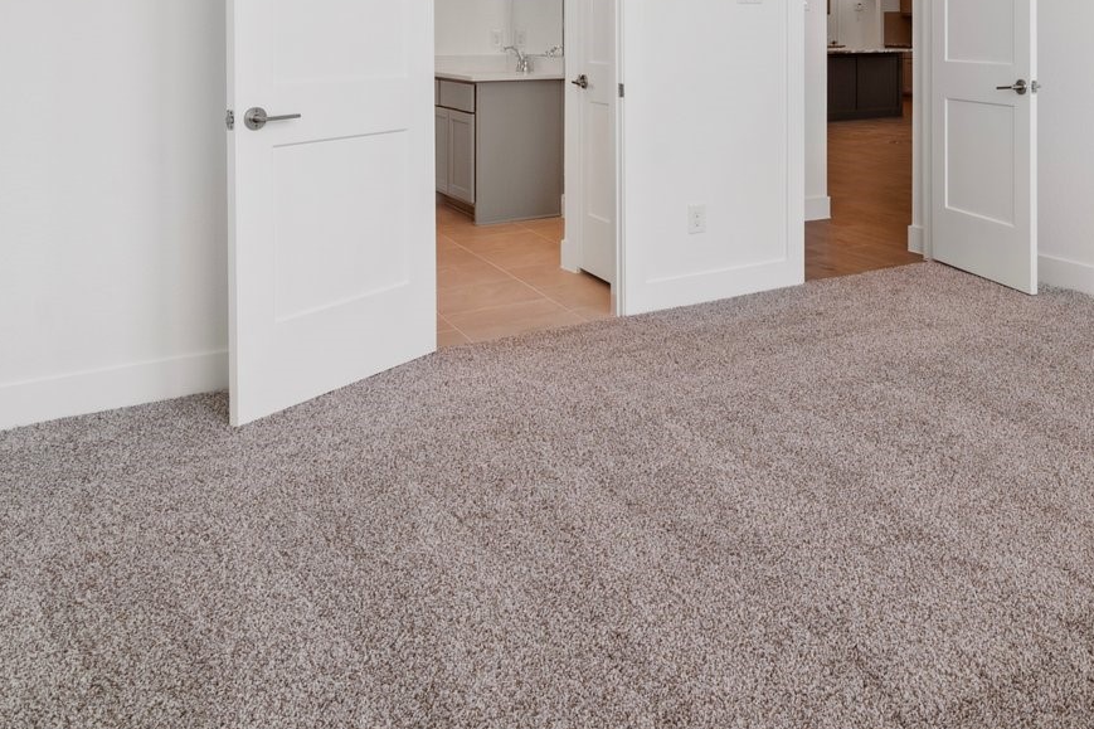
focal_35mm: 33
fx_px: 1003
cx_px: 877
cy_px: 36
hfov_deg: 53.4
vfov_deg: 36.7
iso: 320
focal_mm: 14
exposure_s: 1/10
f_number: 10
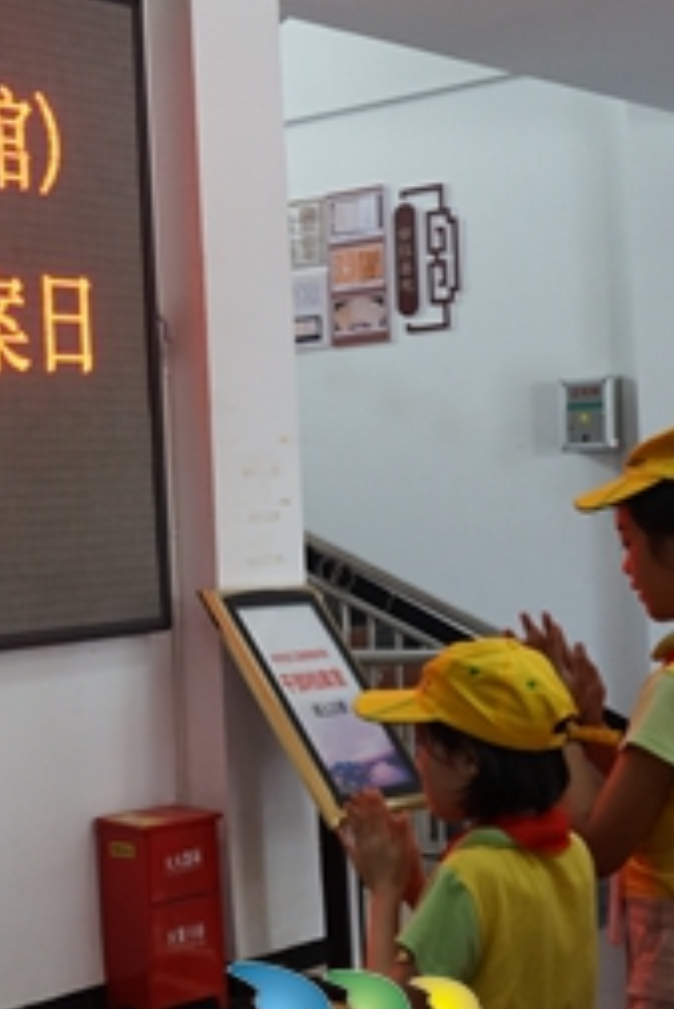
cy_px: 572
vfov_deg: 27.7
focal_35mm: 73
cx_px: -88
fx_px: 2047
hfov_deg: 18.0
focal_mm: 37
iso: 1600
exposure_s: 1/160
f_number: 4
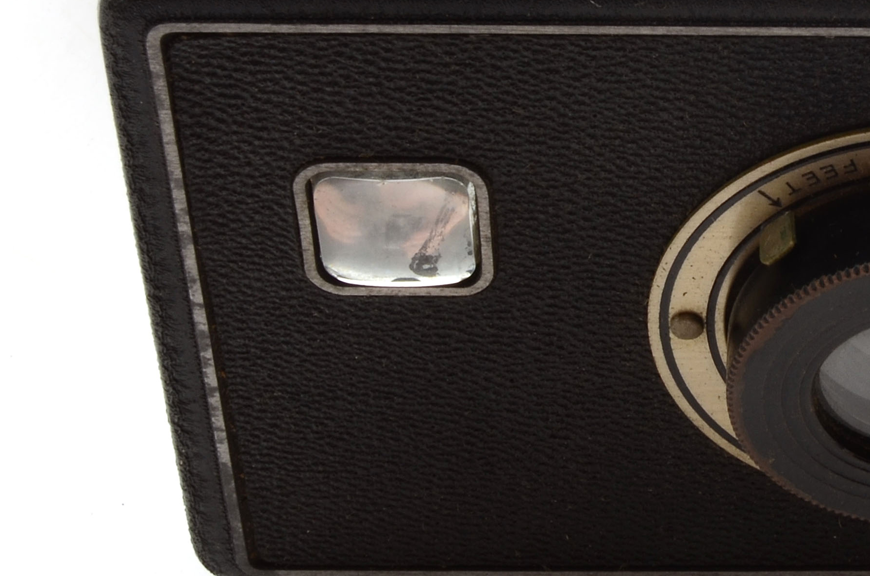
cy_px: -146
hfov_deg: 15.1
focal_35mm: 132
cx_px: 972
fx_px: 3183
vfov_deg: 10.2
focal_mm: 32
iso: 100
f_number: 20
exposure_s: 1/160
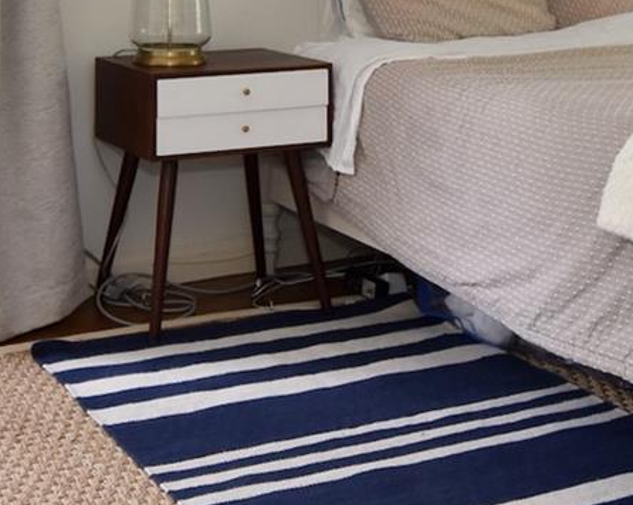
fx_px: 1332
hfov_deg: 26.7
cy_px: -44
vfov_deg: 20.5
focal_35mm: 71
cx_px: 285
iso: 640
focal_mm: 11
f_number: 8
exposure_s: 1/100
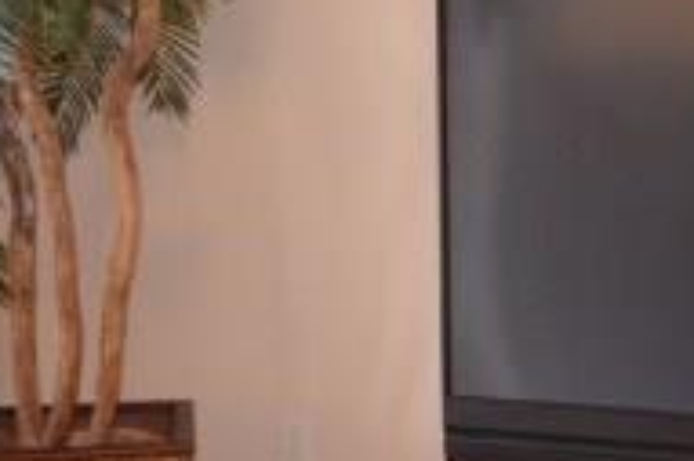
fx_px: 2176
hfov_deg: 17.0
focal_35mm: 113
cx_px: 905
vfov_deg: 12.1
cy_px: 109
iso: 2200
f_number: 3.5
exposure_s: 1/60
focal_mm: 18
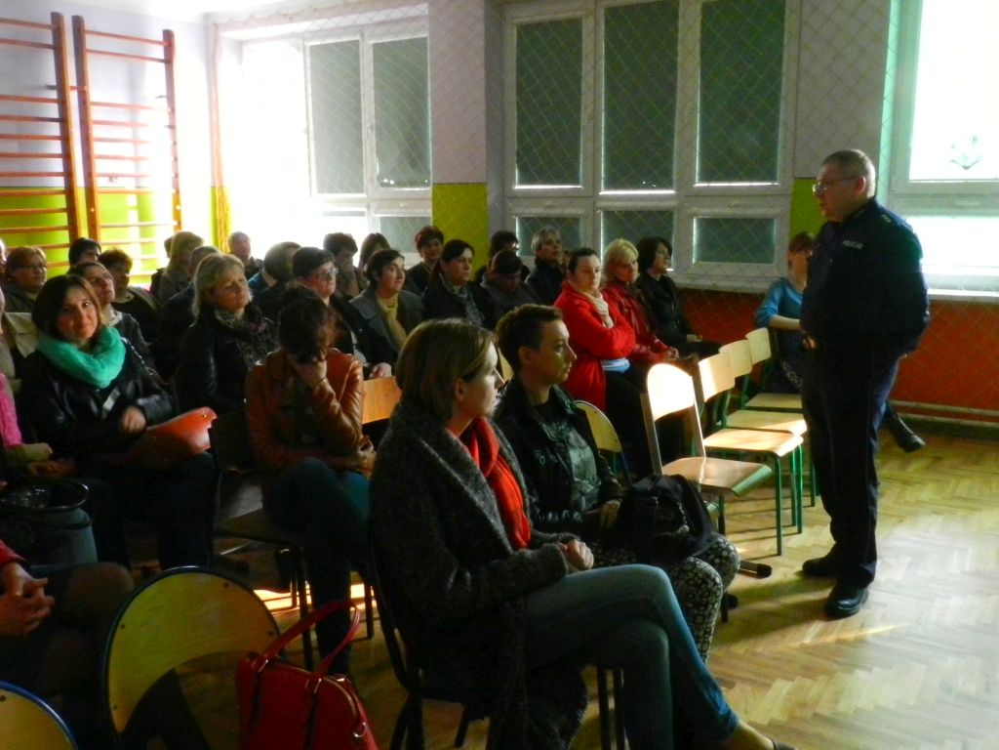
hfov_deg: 56.8
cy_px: 375
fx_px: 924
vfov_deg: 44.2
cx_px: 500
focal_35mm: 32
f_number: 7.1
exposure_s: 1/20
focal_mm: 5.6
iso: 1600
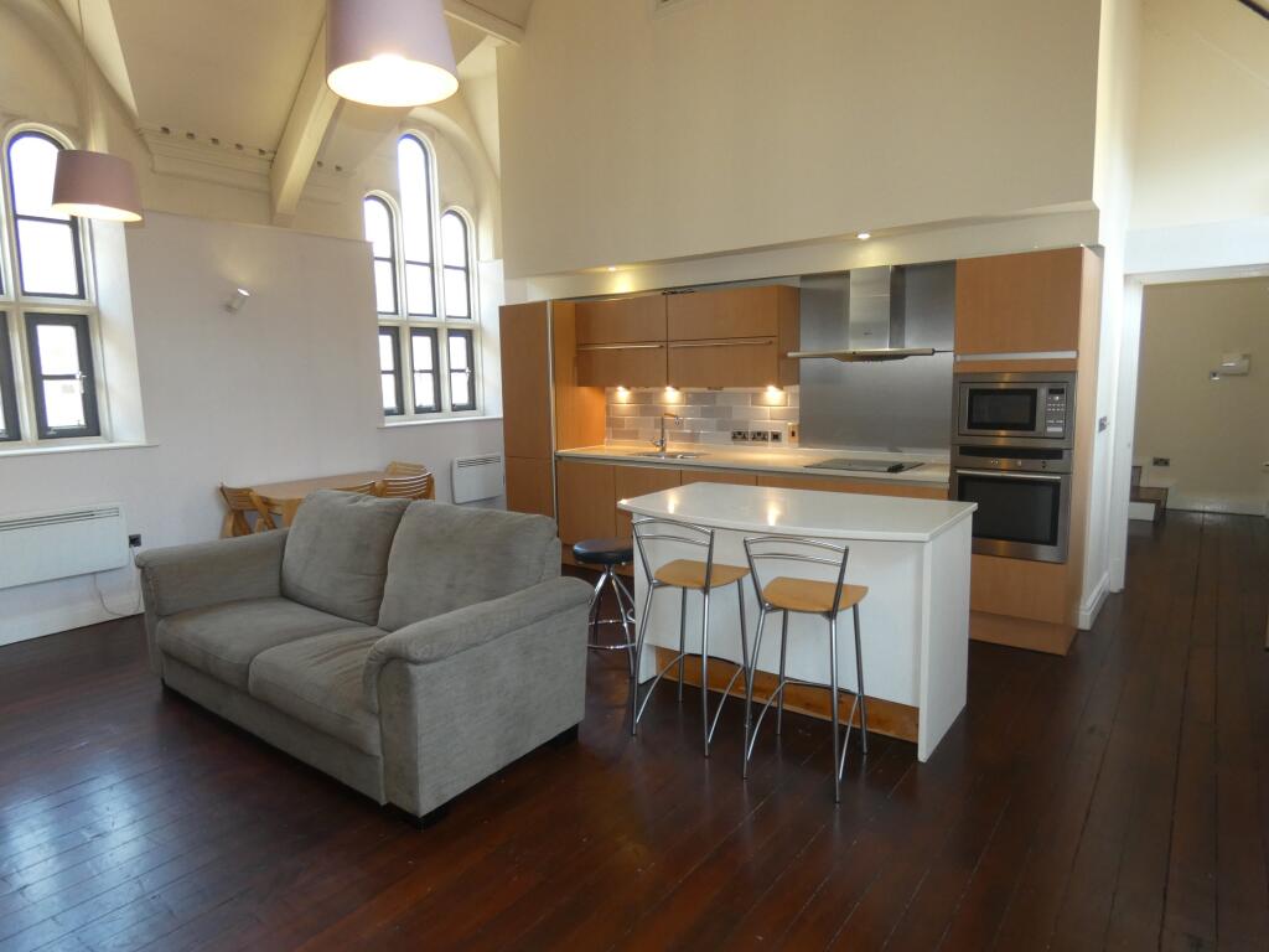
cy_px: 476
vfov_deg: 66.0
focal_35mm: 20
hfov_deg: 81.7
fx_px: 733
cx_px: 634
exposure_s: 1/30
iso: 200
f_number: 2.8
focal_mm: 3.6
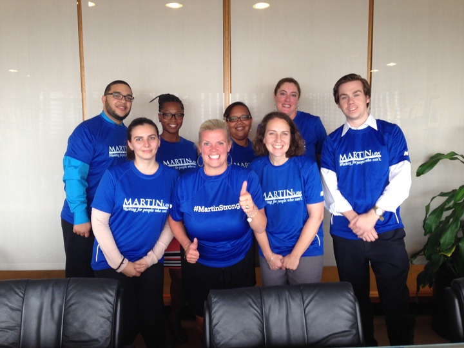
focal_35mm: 33
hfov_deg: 55.4
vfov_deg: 42.9
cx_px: 232
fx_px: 442
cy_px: 174
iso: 64
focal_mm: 4.12
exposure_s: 1/30
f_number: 2.4
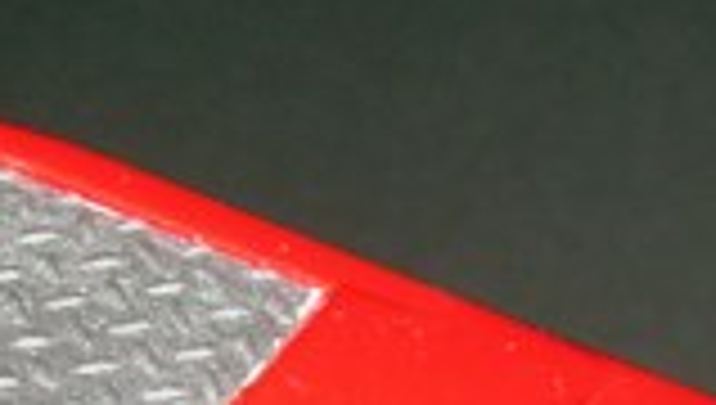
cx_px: 752
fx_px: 6332
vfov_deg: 3.6
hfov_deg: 6.4
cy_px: 891
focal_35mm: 333
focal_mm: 12.3
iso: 64
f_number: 7.8
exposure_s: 1/60
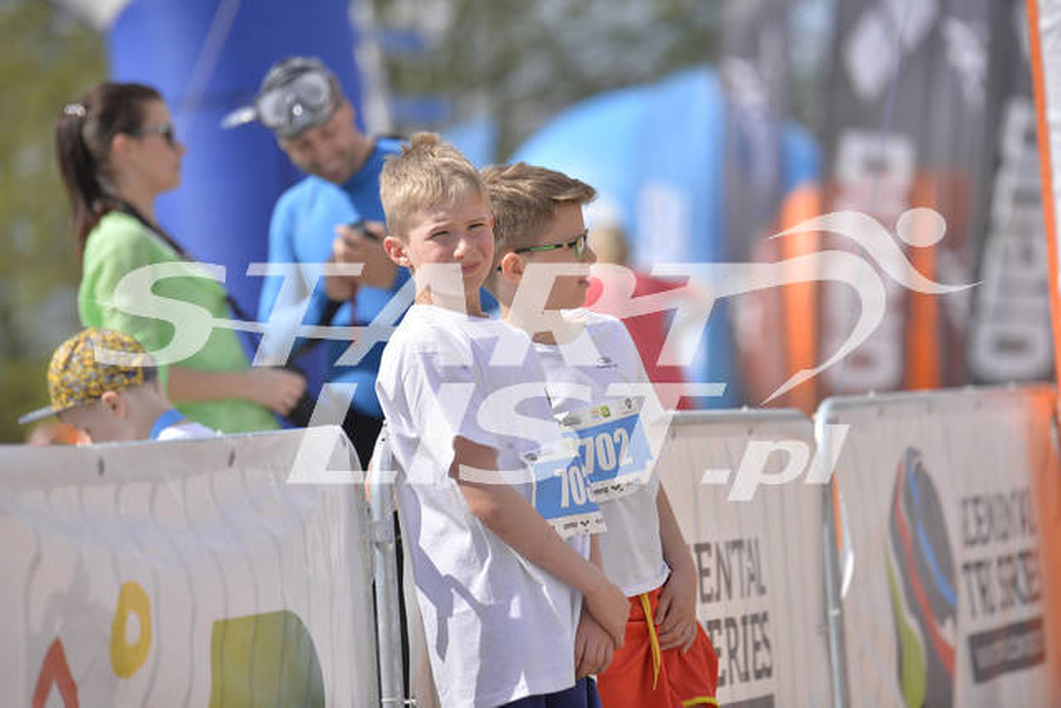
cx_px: 530
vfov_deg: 6.9
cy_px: 354
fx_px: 5895
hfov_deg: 10.3
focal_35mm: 200
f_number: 4
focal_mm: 200
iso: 200
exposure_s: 1/4000
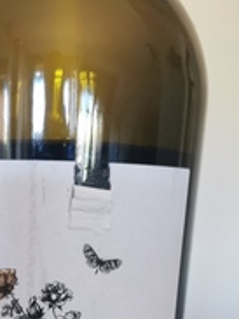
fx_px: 590
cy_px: 376
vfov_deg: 27.0
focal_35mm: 64
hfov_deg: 22.7
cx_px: 60
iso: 320
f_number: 1.8
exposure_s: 1/50
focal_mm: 5.58
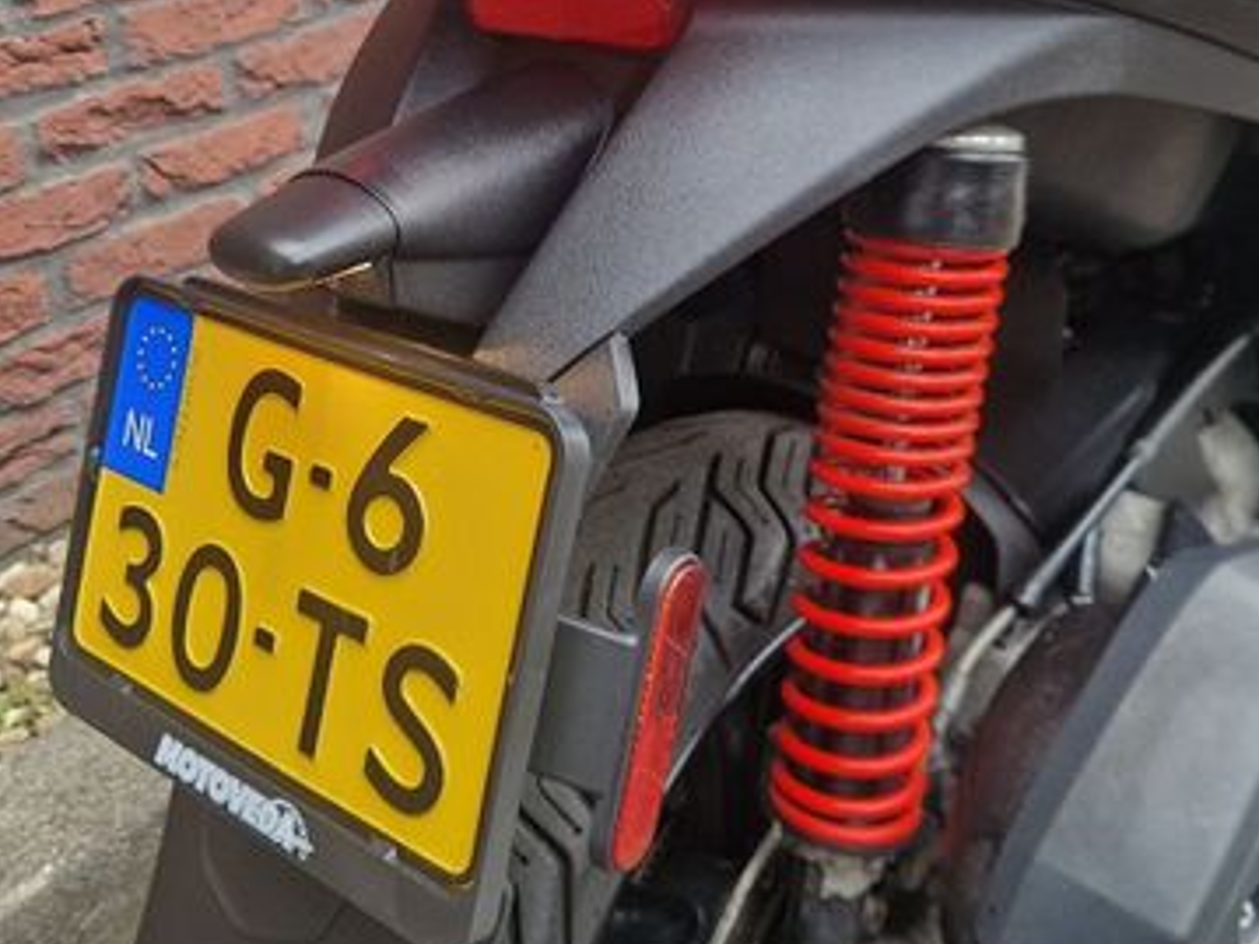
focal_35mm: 41
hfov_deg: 45.5
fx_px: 1491
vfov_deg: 34.8
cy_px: 323
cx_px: 501
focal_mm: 5.4
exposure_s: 1/180
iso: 125
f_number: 1.8
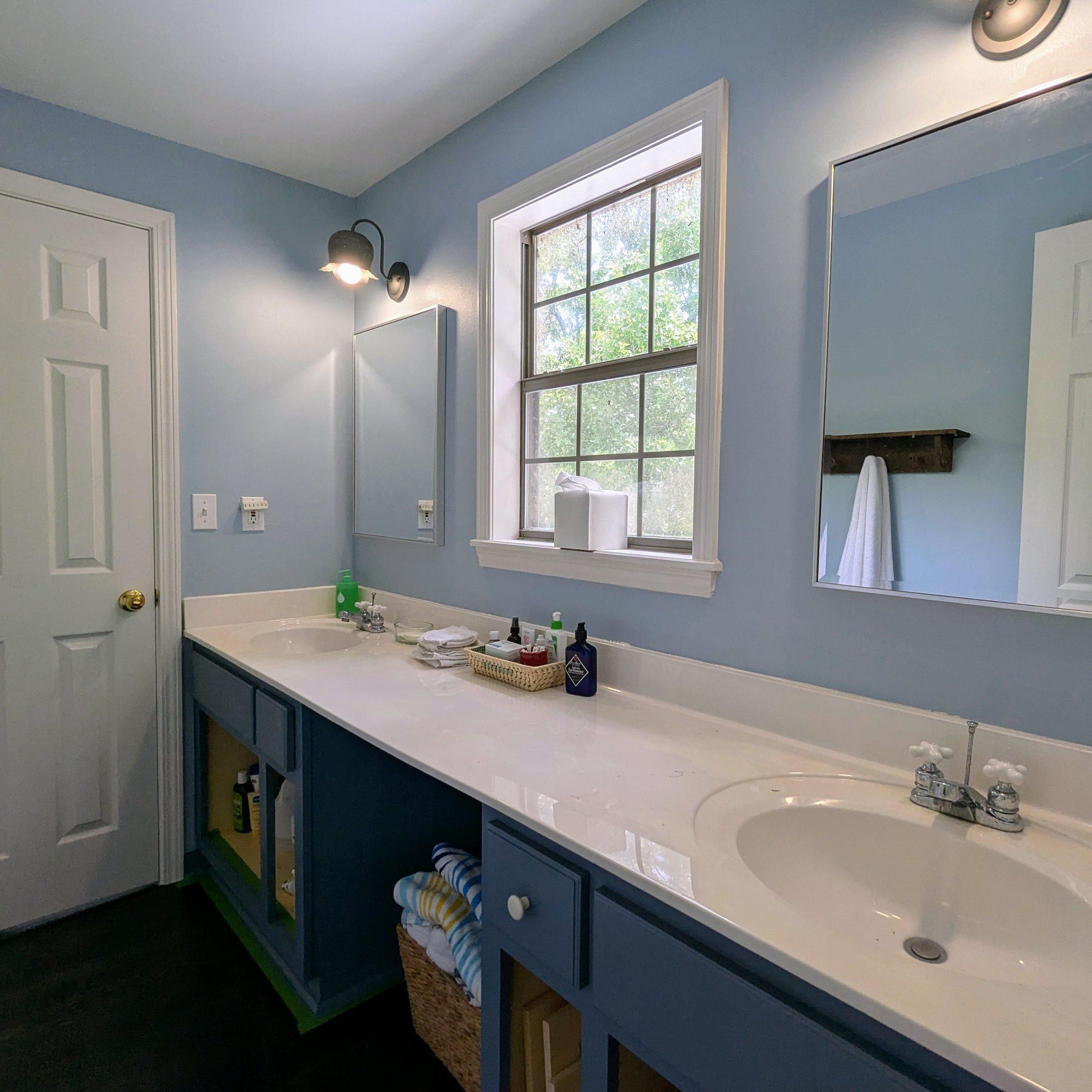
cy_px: 544
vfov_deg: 77.7
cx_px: 622
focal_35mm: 19
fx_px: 678
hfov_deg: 77.3
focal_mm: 2.35
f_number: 2.2
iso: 52
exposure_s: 1/135
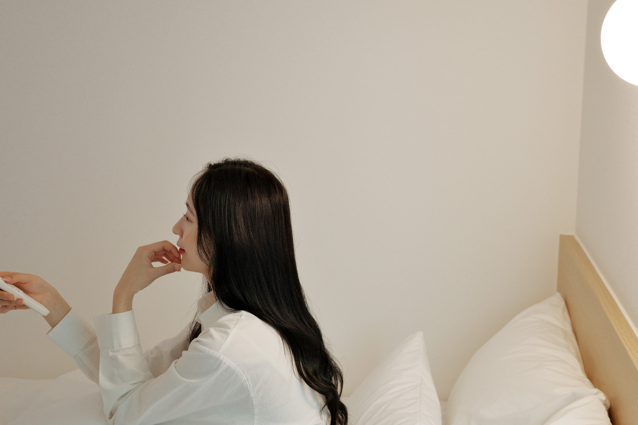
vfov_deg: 24.6
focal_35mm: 55
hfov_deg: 36.2
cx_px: 370
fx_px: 975
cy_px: 224
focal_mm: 26
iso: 500
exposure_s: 1/125
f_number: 2.8
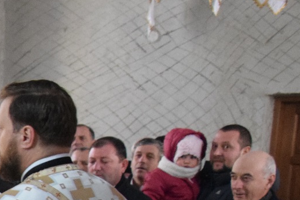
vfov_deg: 8.5
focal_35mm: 153
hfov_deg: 11.8
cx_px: -331
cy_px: 401
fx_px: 1275
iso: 3200
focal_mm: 22
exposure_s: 1/60
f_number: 5
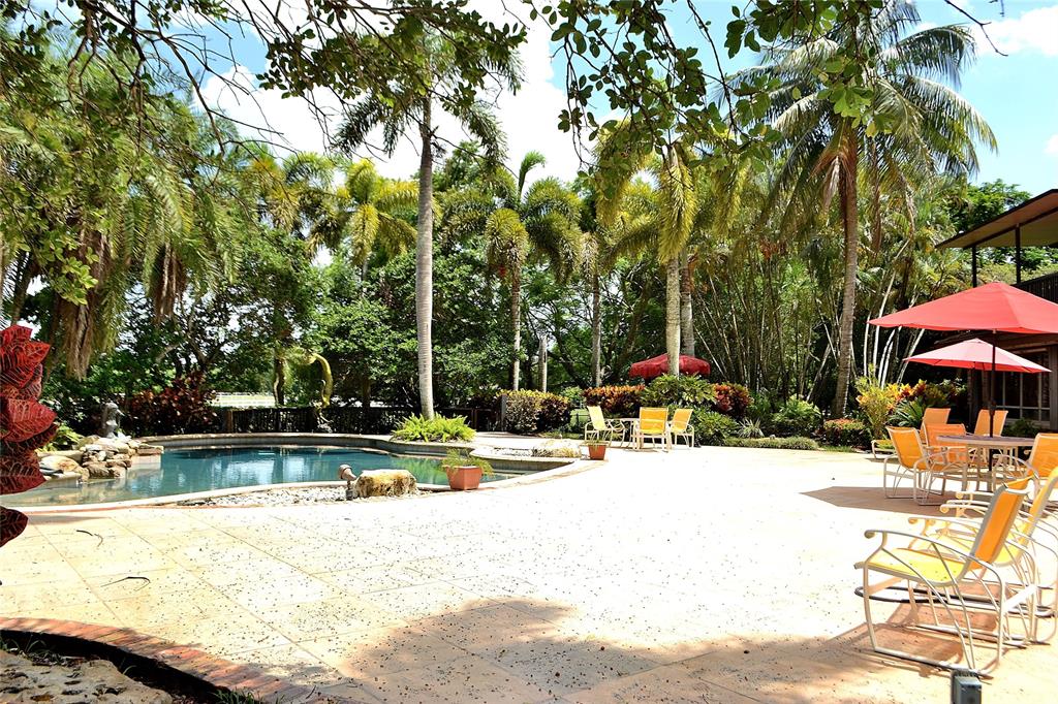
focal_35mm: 27
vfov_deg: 47.9
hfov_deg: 67.4
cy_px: 352
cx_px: 529
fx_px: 793
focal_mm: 18
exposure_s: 1/200
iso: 100
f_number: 8
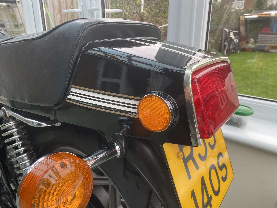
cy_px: 104
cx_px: 138
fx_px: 208
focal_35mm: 26
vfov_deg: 53.1
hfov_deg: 67.3
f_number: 1.8
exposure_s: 1/121
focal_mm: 4.25
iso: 125
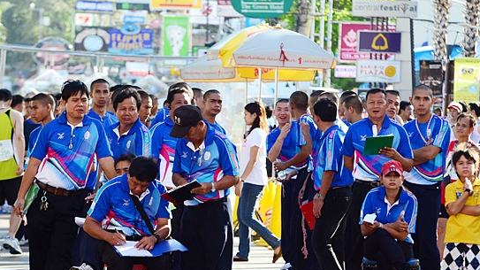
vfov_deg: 4.9
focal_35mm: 246
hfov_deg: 8.8
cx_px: 241
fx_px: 3124
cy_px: 159
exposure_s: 1/1250
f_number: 5.6
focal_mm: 155
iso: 1250
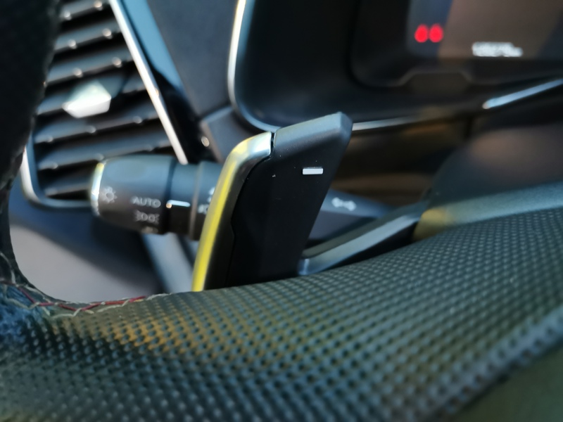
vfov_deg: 51.4
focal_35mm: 27
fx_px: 439
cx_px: 282
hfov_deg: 65.3
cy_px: 211
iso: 800
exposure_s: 1/20
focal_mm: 5.58
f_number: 1.8
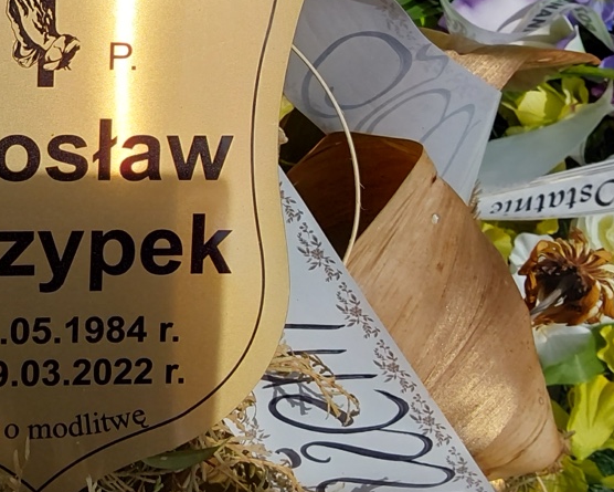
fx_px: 1072
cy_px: 155
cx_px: -35
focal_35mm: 59
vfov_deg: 25.6
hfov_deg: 29.3
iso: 50
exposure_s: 1/5062
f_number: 1.9
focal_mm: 2.91
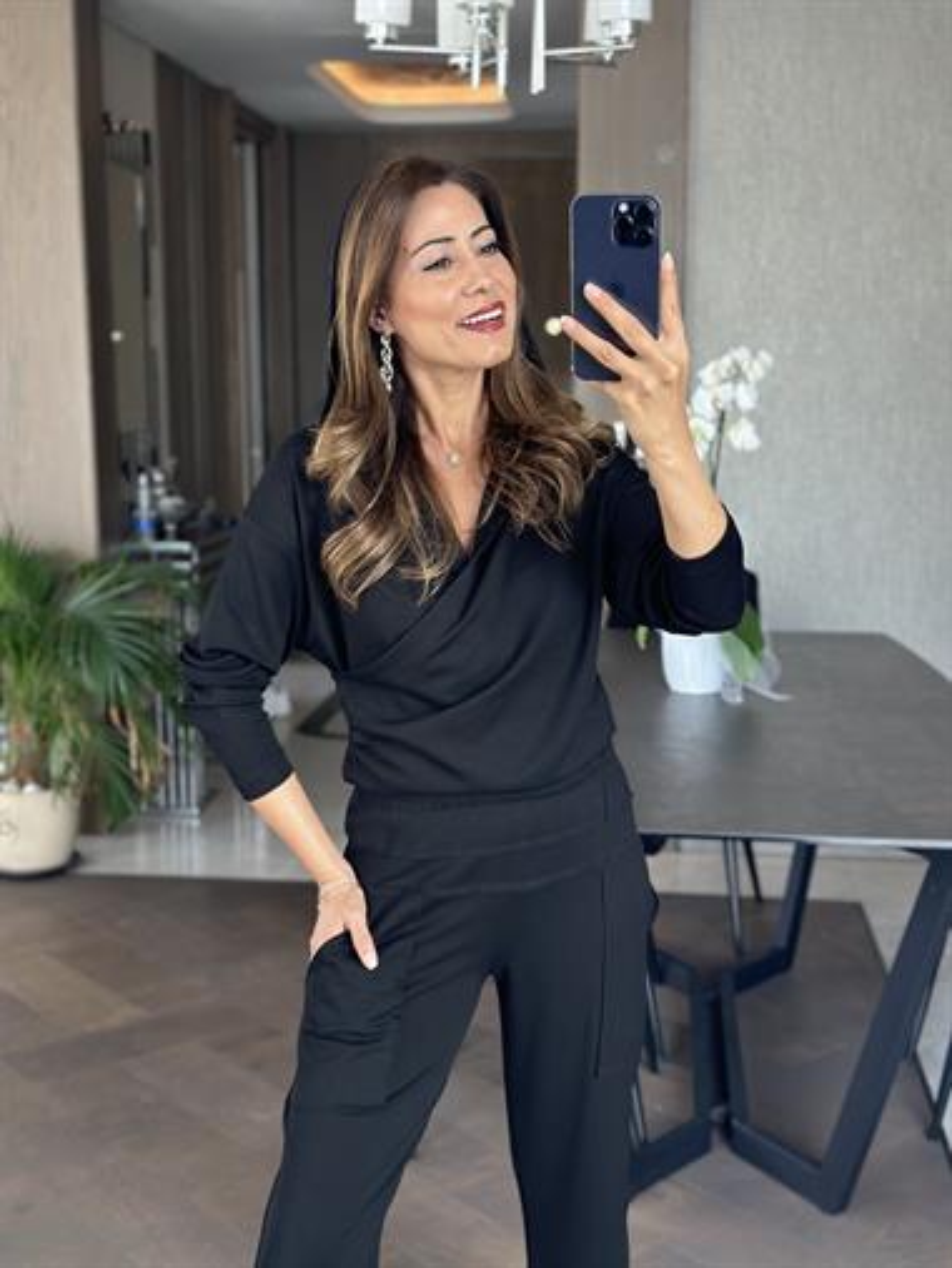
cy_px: 634
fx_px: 1759
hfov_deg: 30.3
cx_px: 476
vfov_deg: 39.6
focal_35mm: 48
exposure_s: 1/121
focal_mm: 6.86
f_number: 1.78
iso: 100
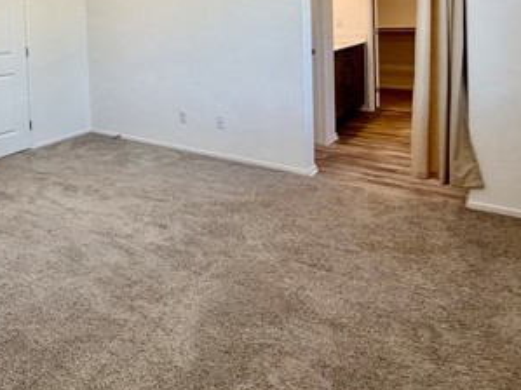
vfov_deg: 42.6
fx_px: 451
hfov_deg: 54.9
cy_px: 35
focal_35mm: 30
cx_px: 89
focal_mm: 2.22
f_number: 2.2
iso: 125
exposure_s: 1/120
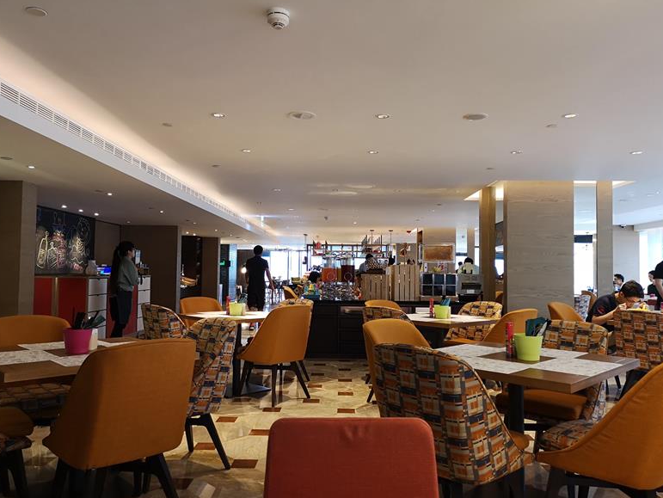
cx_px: 331
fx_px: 537
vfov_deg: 49.8
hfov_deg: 63.4
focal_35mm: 28
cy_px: 254
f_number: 1.8
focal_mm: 3.95
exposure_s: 1/40
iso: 200
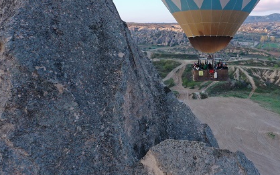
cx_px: 191
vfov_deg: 31.1
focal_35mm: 41
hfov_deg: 47.3
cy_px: 65
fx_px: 313
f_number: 8
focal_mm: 10.26
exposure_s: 1/30
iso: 120
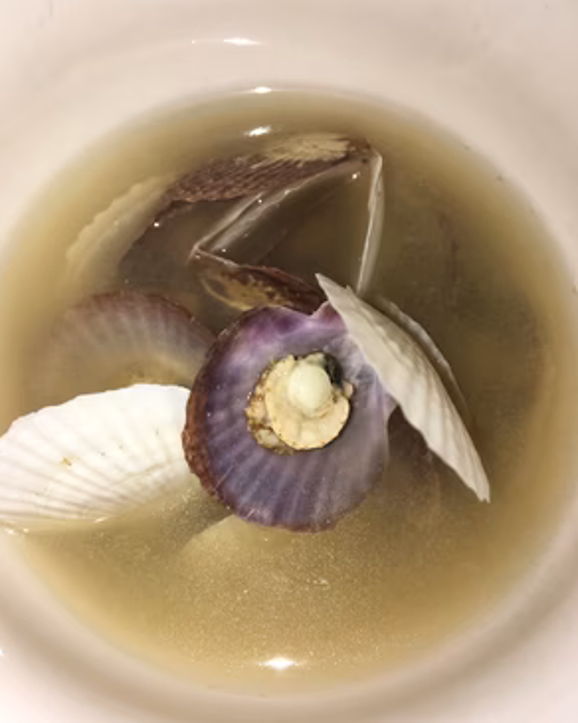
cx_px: 283
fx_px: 663
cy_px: 361
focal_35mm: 31
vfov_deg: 57.2
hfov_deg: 47.1
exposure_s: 1/405
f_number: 2.2
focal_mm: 4.15
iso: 25
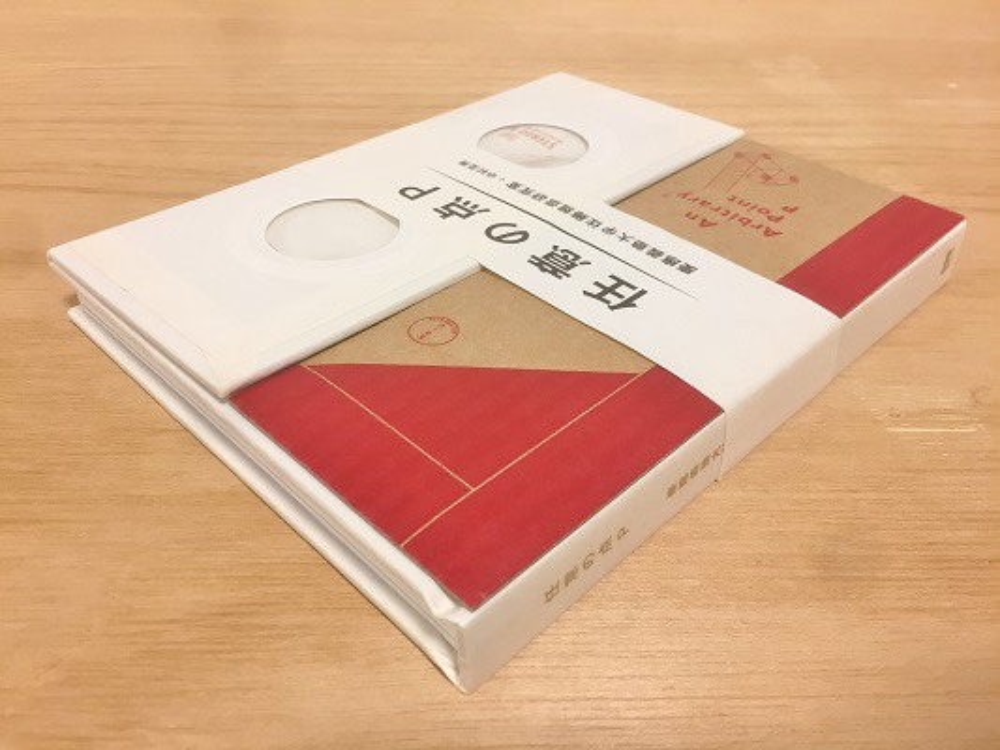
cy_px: 375
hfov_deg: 61.6
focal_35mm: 29
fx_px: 838
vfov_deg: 48.2
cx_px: 500
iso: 40
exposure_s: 1/40
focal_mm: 4.15
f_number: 2.2
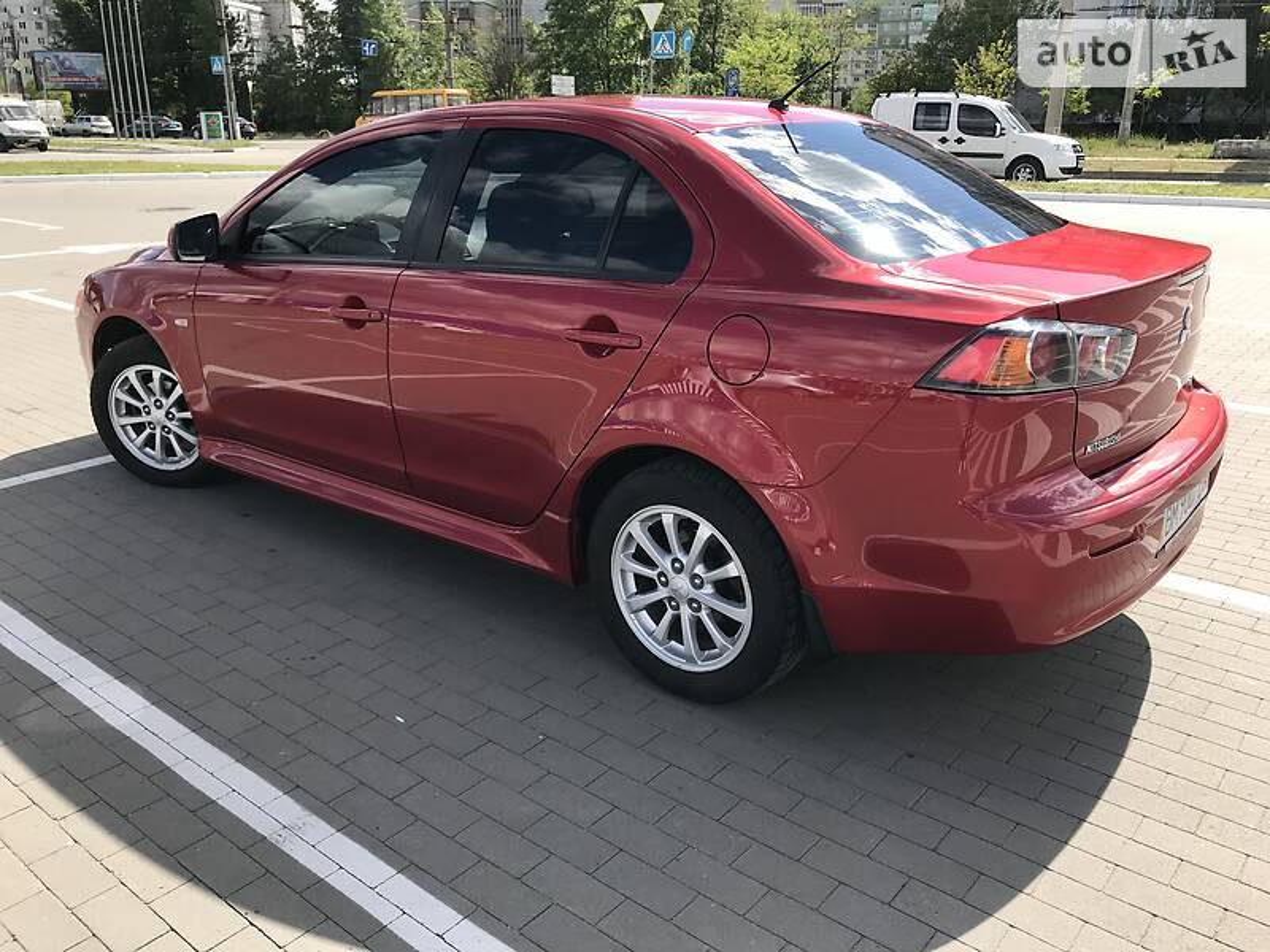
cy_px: 476
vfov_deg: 49.7
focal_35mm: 28
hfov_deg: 63.4
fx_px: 1027
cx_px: 635
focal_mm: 4
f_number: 1.8
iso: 20
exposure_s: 1/1064
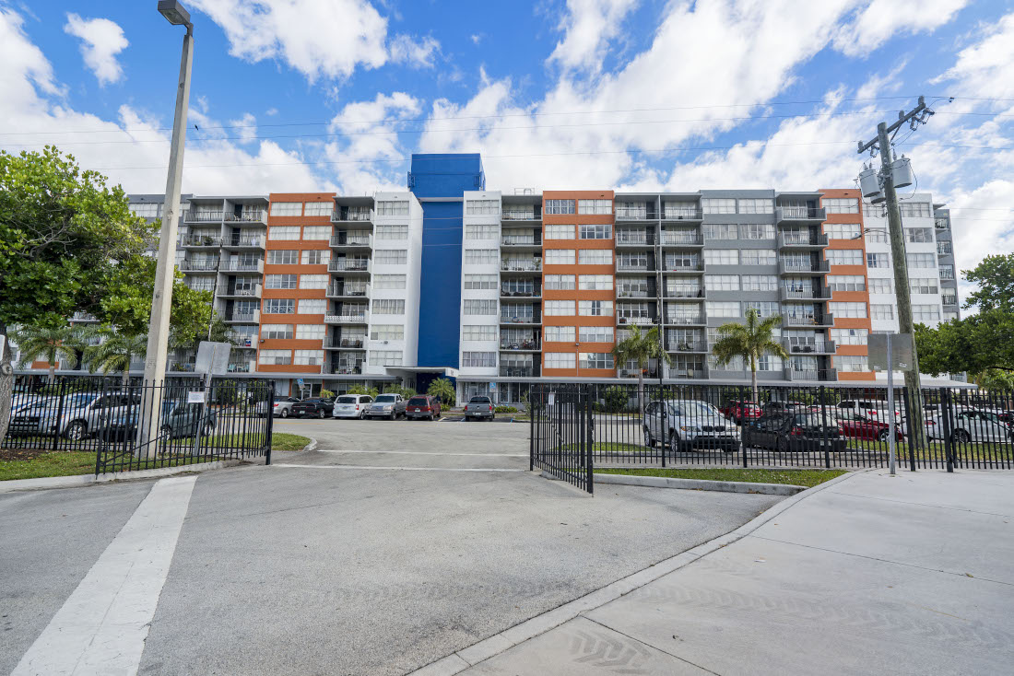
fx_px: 451
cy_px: 338
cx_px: 507
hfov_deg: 96.7
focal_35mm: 16
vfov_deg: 73.8
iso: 100
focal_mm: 16
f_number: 9
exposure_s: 1/125
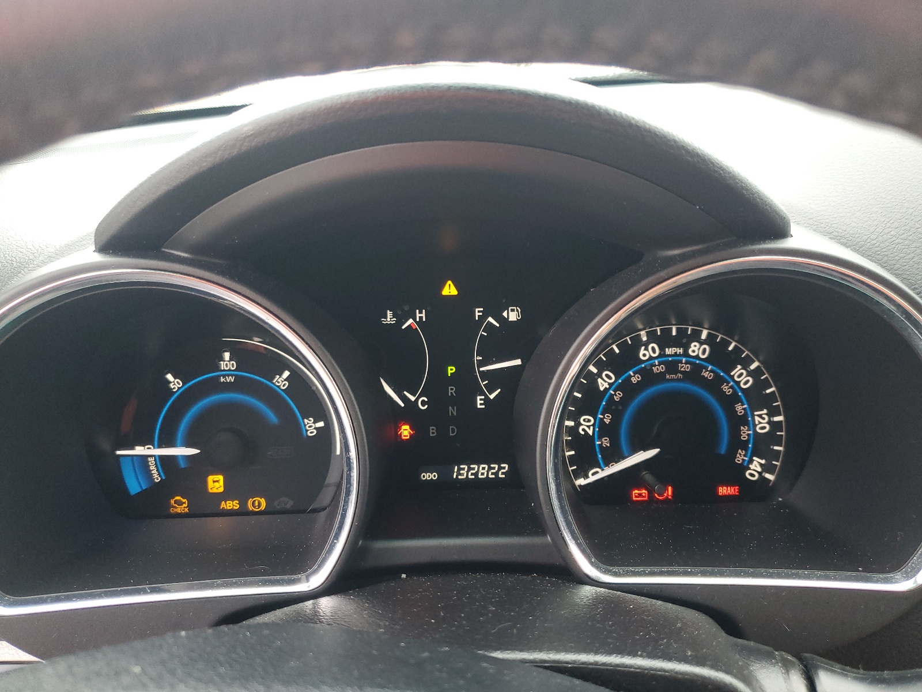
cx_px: 461
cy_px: 346
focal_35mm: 26
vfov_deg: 53.1
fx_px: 693
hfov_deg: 67.3
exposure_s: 1/60.2
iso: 127
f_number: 1.5
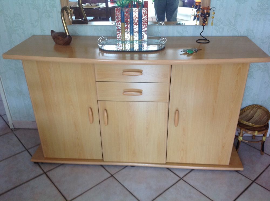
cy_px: 100
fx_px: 273
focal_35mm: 35
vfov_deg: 40.6
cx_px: 135
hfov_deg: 52.7
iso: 125
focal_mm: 4.28
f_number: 2.4
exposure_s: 1/15
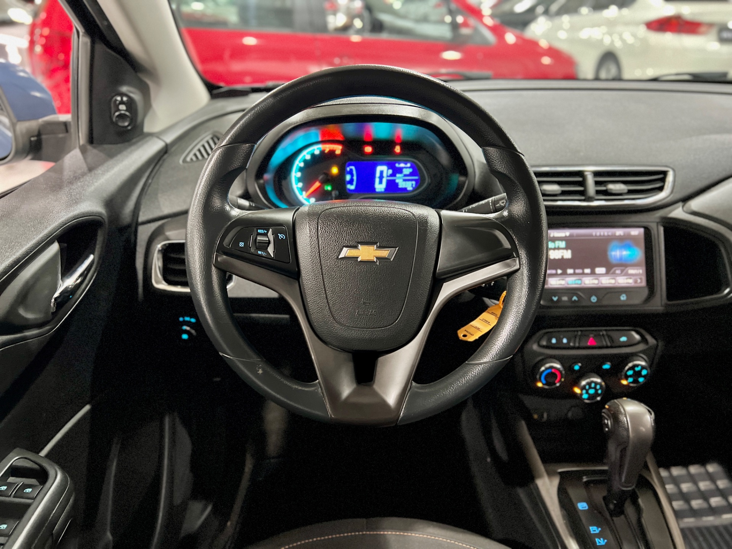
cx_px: 366
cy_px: 274
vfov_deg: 53.1
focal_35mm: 26
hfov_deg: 67.3
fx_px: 550
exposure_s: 1/30
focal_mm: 5.7
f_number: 1.5
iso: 640
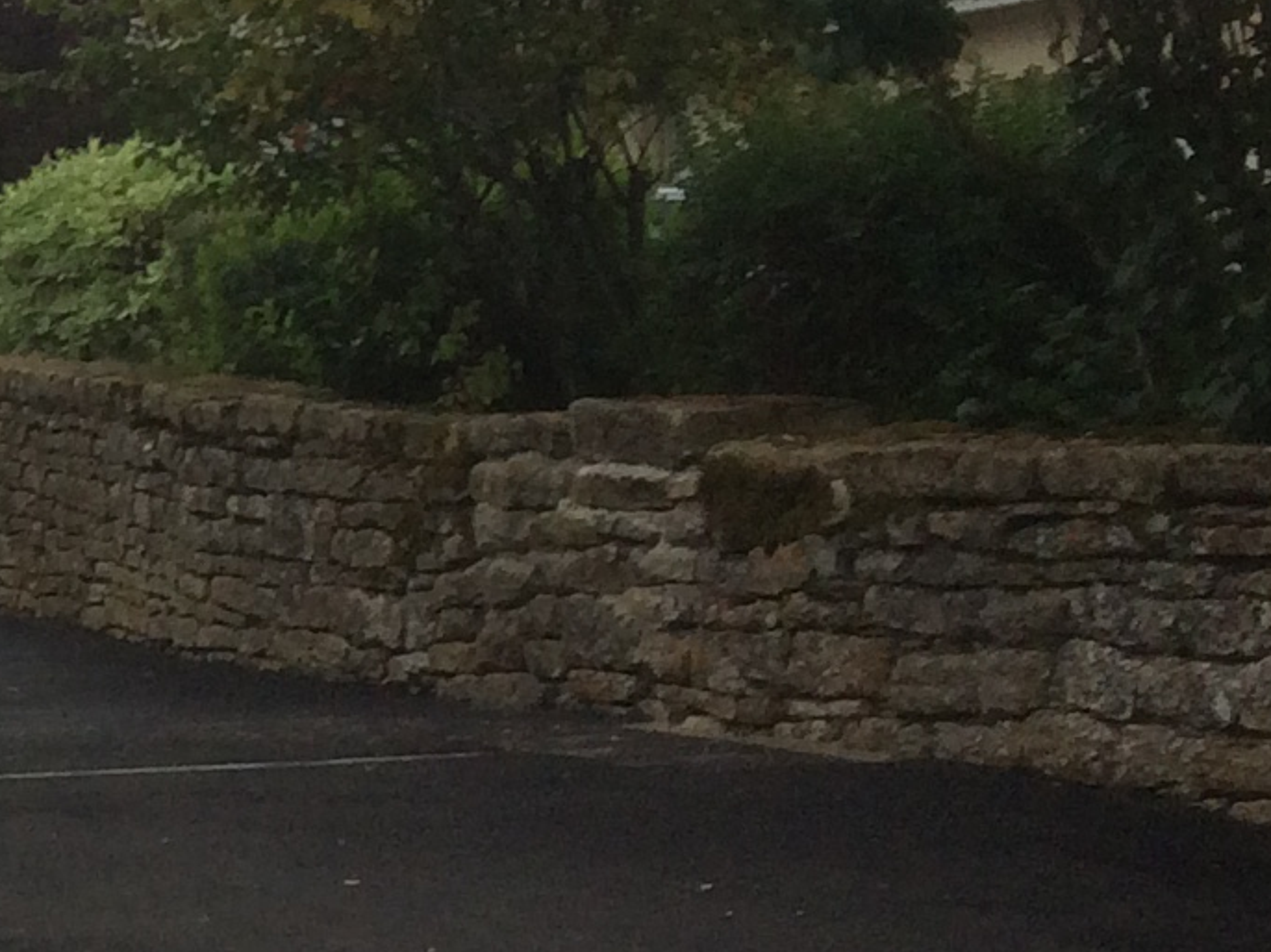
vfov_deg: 10.7
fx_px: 5065
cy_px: 615
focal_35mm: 138
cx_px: -1377
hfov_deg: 12.4
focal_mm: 4.15
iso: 32
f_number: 2.2
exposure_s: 1/774
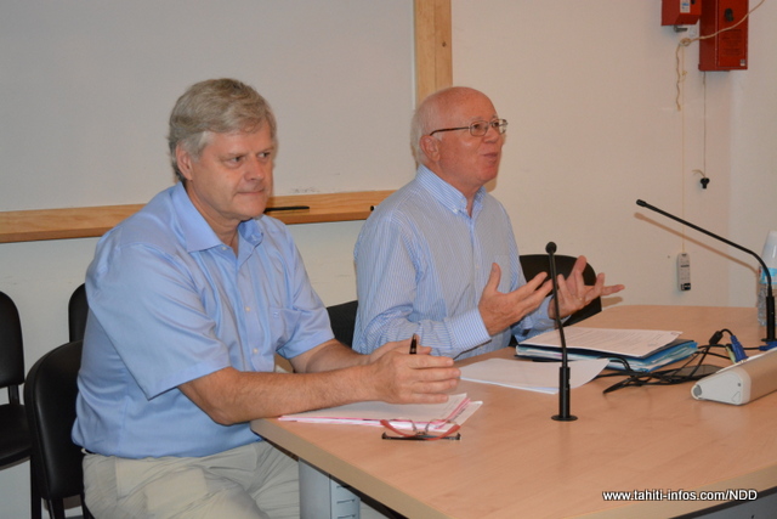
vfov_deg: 22.6
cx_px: 388
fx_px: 1295
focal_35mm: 60
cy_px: 260
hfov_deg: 33.4
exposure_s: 1/60
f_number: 4.8
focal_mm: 40
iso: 2200
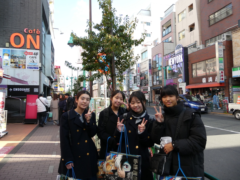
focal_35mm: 24
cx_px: 120
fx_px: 166
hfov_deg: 71.6
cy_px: 90
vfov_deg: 56.8
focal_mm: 4.3
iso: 80
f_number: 3.3
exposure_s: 1/160
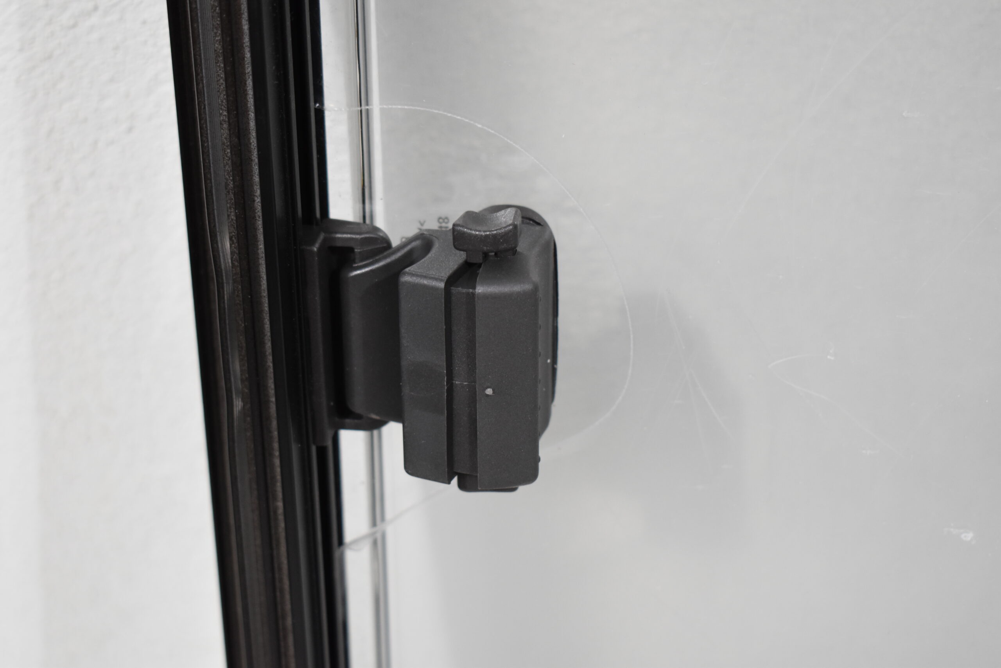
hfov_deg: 33.4
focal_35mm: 60
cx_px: 500
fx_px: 1668
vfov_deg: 22.6
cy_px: 334
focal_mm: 40
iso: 1100
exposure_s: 1/125
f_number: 4.8
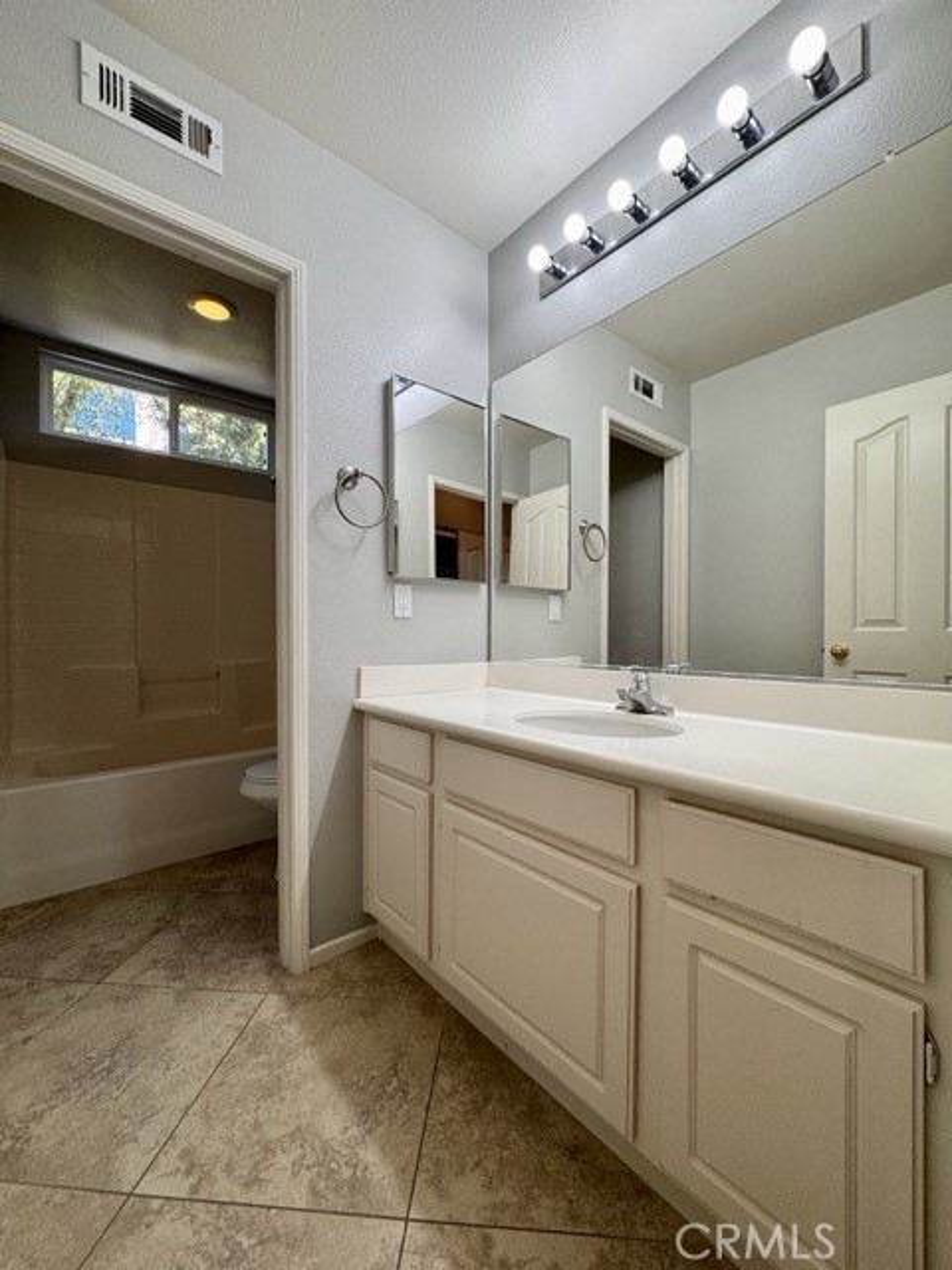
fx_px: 513
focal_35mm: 14
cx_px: 476
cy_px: 635
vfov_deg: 102.1
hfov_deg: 85.7
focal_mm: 2.22
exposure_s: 1/120
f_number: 2.2
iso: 64
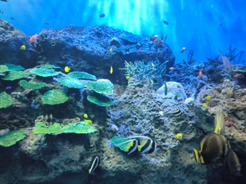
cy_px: 92
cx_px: 123
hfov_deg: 67.3
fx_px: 185
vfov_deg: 53.0
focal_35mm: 26
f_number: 2.8
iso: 800
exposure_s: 1/25
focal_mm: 4.7
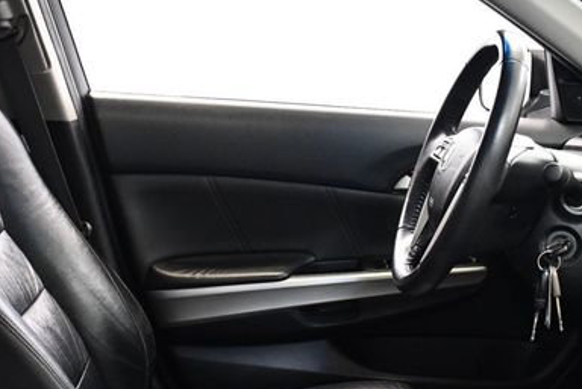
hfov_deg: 33.4
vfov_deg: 22.6
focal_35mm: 60
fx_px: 971
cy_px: 263
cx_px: 302
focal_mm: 18
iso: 3200
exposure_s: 1/60
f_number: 3.5
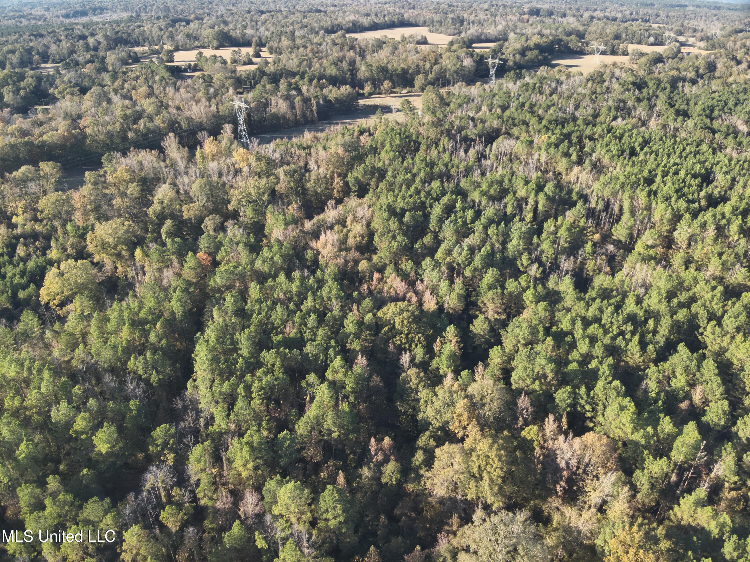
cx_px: 375
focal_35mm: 24
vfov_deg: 56.8
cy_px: 281
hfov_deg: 71.6
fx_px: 520
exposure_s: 1/240
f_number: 2.8
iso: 100
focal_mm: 4.4
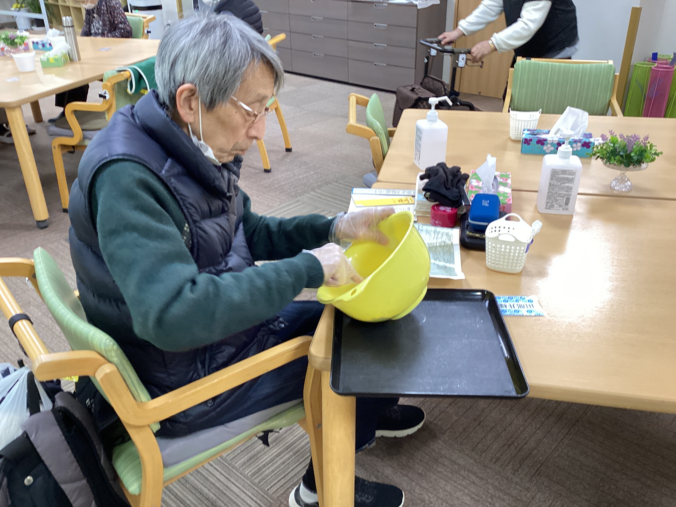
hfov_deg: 58.4
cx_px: 338
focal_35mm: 31
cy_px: 254
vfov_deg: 45.4
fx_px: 605
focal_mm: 3.3
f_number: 2.4
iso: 125
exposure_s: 1/50
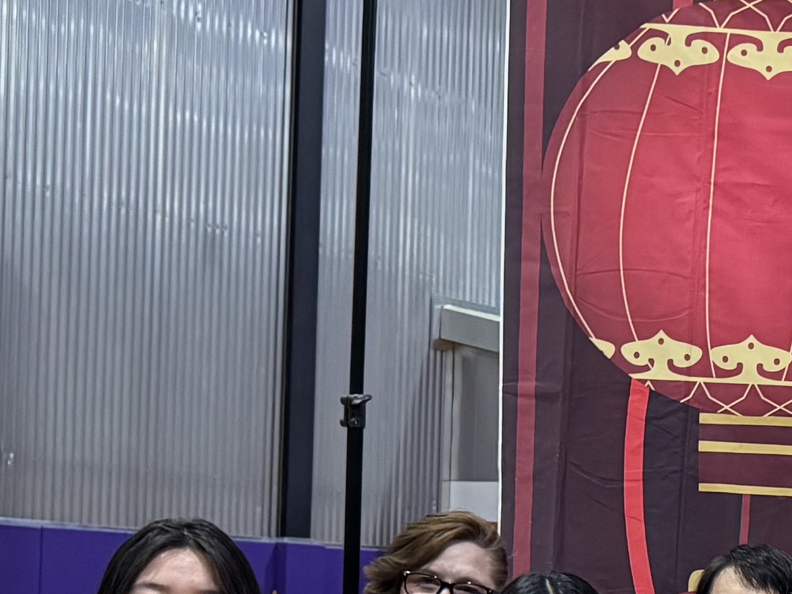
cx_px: 1148
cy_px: 651
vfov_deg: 13.7
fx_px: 2425
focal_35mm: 106
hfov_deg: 17.0
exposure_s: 1/60
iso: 320
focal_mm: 6.76
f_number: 1.78
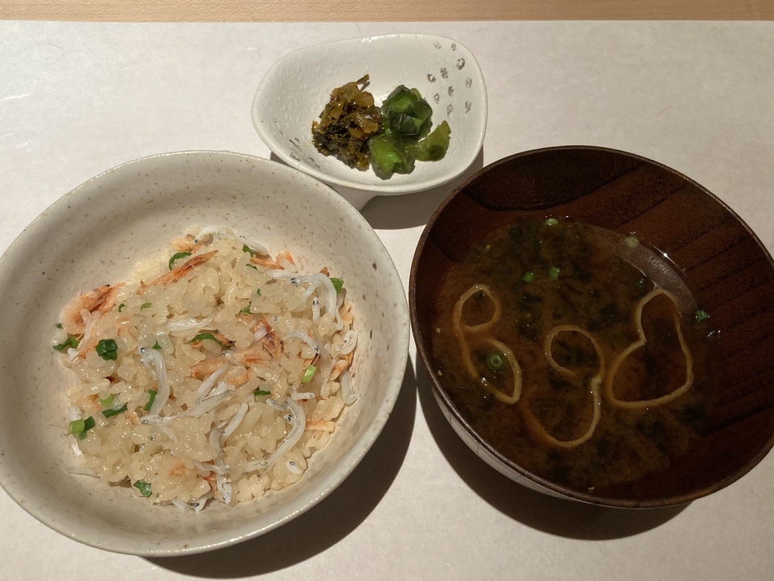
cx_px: 380
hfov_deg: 58.3
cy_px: 292
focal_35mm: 31
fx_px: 693
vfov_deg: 45.4
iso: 160
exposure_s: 1/50
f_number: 1.8
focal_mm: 3.99
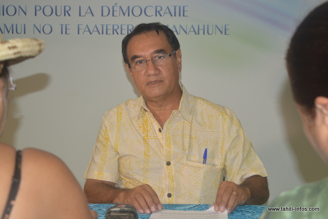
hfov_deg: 28.1
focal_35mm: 72
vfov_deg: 18.9
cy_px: 110
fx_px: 656
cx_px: 164
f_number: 5.3
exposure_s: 1/60
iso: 900
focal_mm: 48
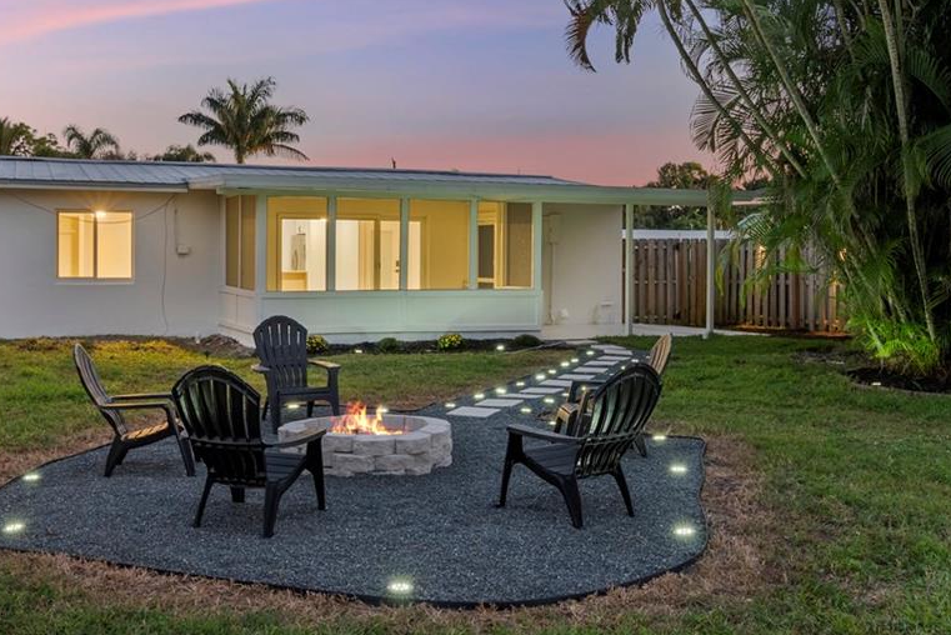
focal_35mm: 39
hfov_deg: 49.1
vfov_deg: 34.2
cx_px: 366
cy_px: 262
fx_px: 1031
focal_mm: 29
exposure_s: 6
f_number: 8
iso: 500
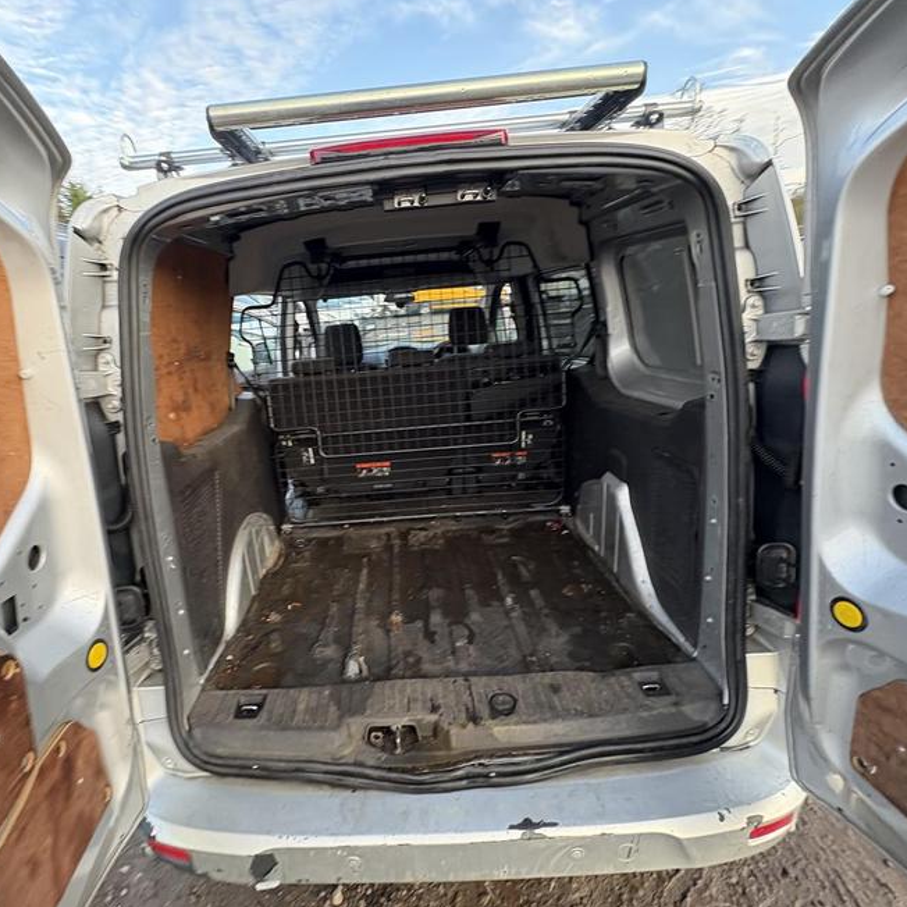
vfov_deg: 84.0
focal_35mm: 17
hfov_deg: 83.4
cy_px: 445
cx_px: 384
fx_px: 504
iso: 250
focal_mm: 2.22
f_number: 2.2
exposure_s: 1/60
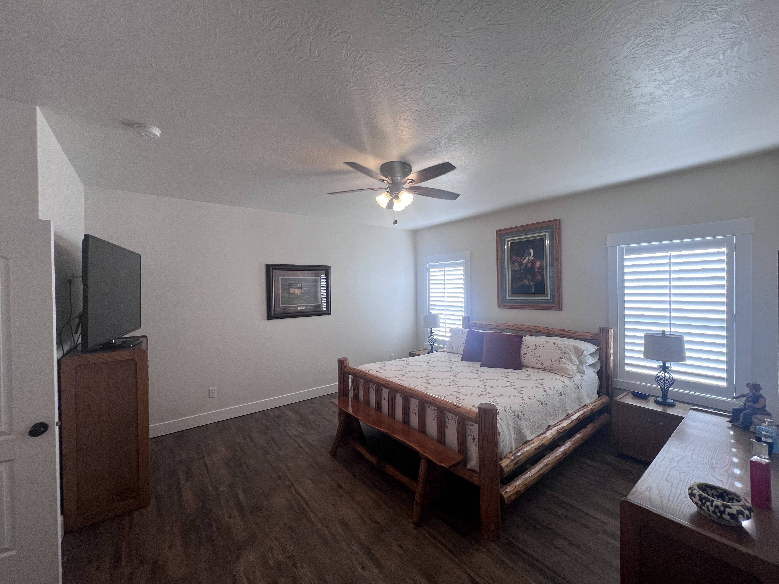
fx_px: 293
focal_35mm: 13
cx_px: 390
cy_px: 292
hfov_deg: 106.2
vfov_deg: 89.9
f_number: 1.8
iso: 80
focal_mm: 1.57
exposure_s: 1/120
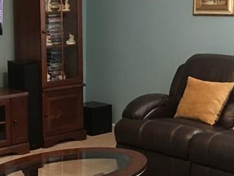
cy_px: 81
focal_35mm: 82
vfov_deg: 18.0
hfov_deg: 23.0
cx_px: 10
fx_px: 555
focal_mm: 4.15
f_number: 2.2
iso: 200
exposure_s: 1/25
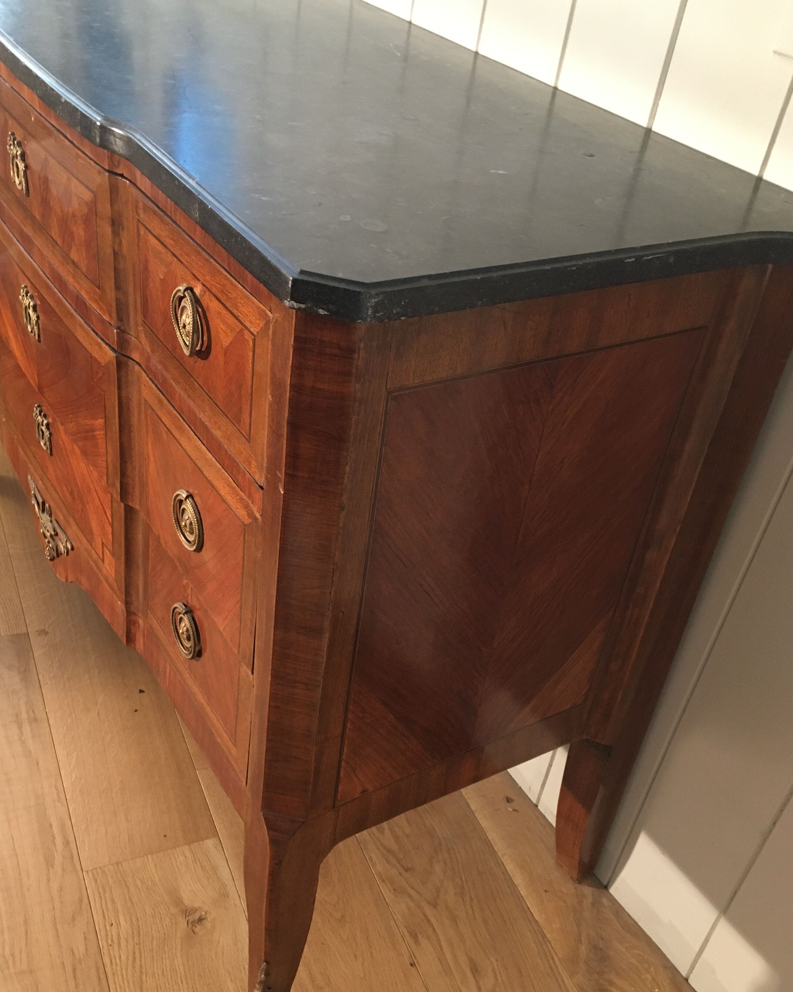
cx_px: 369
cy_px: 558
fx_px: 1027
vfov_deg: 51.4
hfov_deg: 42.2
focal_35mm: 35
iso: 200
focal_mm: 4.15
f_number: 2.2
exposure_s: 1/33
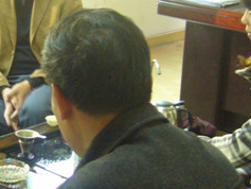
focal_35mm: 96
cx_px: 2
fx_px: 696
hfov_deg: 19.8
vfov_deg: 15.4
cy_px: 48
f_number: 2.8
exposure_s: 1/8
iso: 200
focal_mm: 5.8
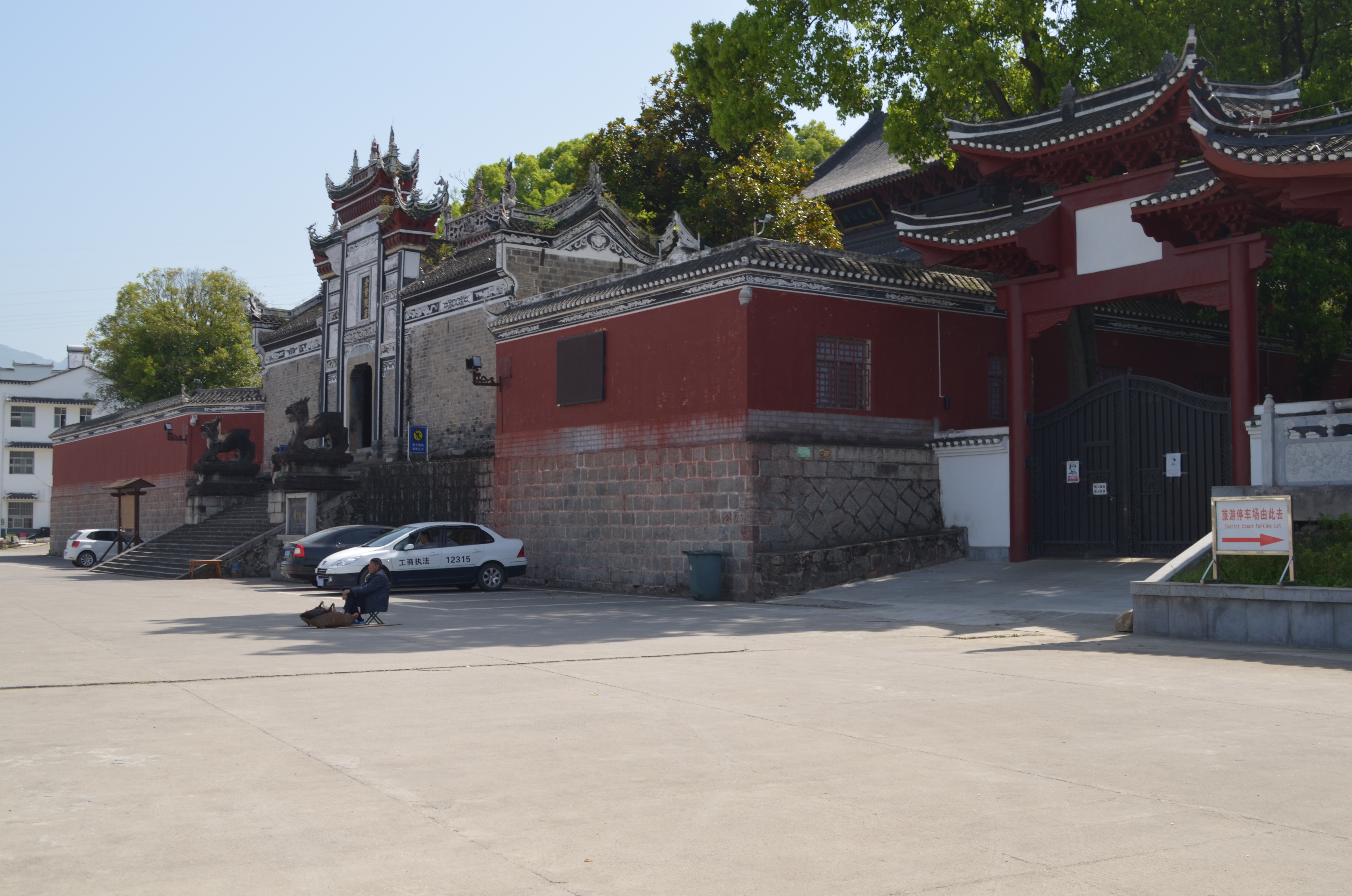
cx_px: 676
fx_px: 1462
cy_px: 448
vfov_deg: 34.1
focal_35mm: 39
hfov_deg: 49.6
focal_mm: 26
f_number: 8
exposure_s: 1/200
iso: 100
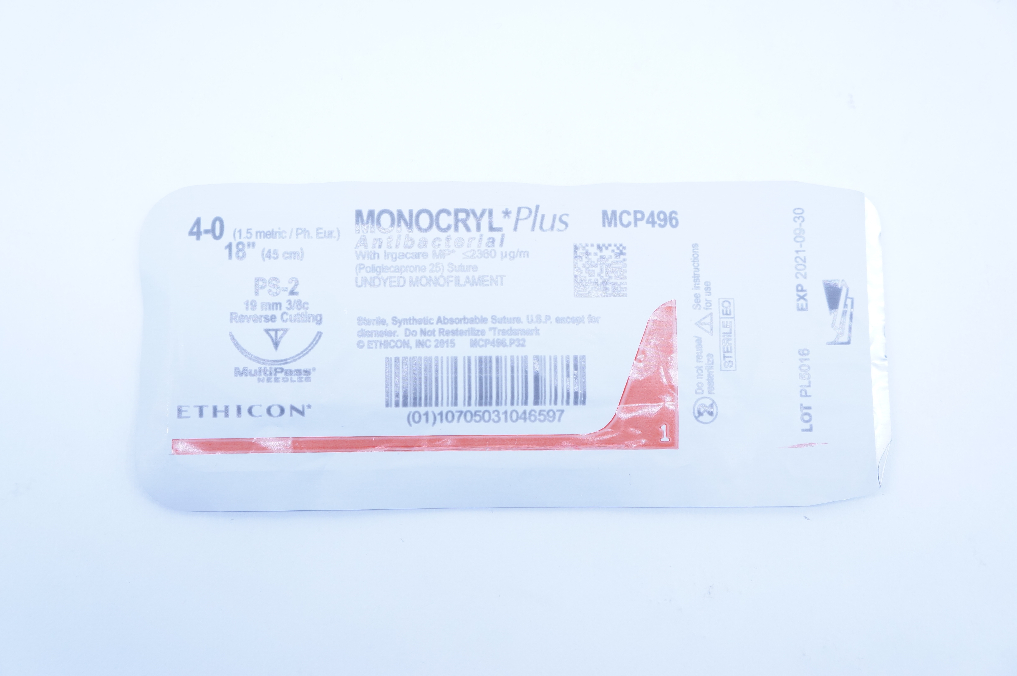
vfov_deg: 29.8
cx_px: 508
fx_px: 1270
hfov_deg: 43.6
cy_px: 338
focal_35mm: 45
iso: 800
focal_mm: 30
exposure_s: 1/160
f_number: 4.5
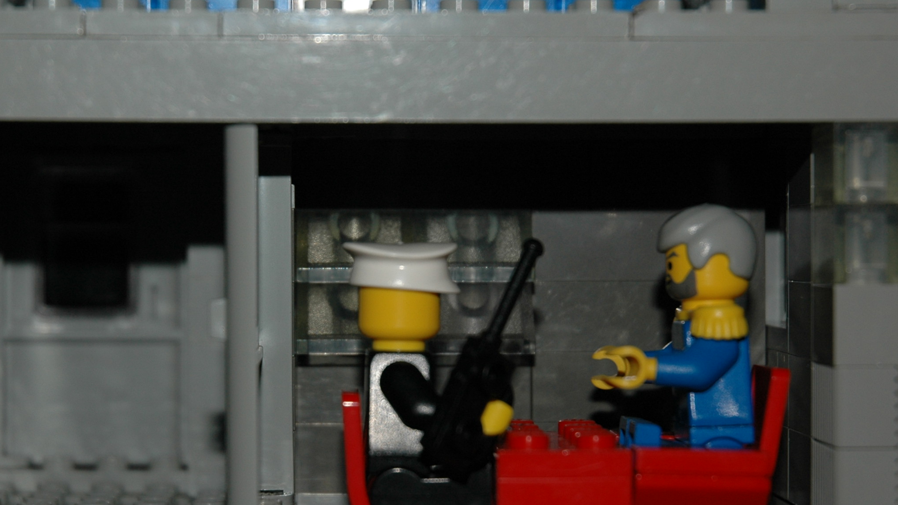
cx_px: 339
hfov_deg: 17.7
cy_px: 297
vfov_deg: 10.0
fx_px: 2882
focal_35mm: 121
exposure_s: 1/60
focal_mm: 52
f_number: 4.5
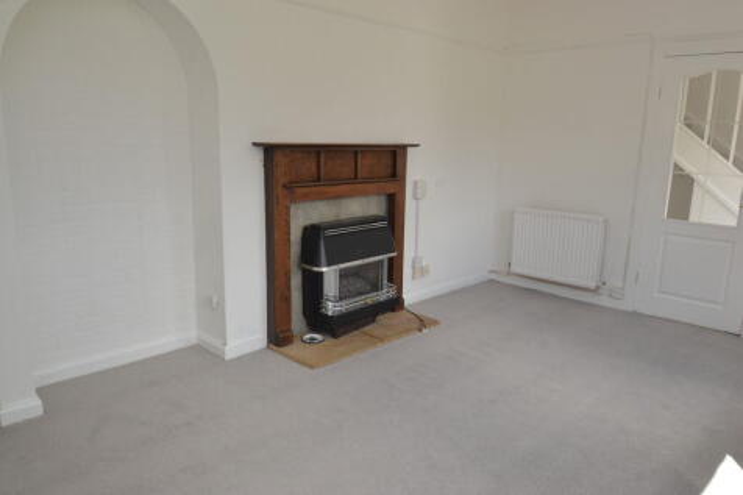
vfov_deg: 50.4
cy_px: 248
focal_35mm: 26
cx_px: 372
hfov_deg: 70.5
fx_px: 526
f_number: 8
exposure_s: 1/80
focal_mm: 17
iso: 400
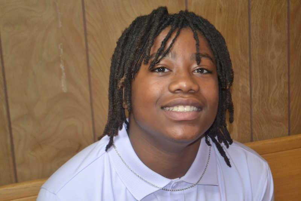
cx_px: 150
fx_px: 690
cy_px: 100
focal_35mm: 82
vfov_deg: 16.5
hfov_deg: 24.6
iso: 3200
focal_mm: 55
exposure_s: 1/60
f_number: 5.6
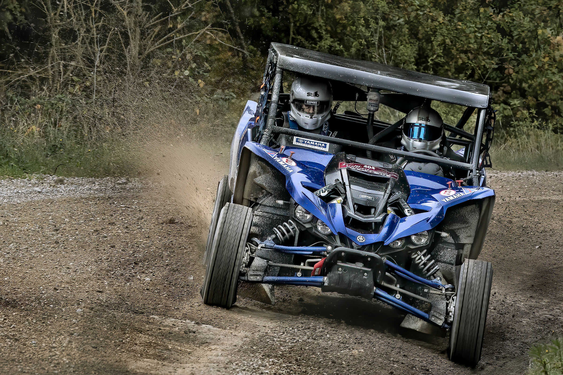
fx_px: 3127
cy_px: 188
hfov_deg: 10.3
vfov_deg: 6.9
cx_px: 282
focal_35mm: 200
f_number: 5.6
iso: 200
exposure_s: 1/320
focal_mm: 200
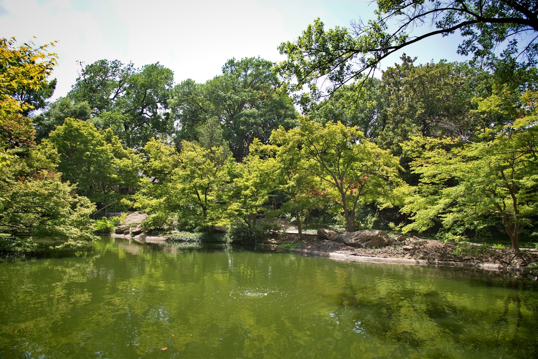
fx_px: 359
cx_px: 269
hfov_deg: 73.7
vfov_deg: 53.2
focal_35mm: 24
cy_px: 180
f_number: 6.3
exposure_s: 1/160
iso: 100
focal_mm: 24
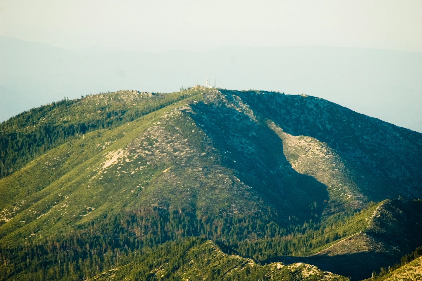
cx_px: 211
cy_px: 140
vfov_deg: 4.6
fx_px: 3514
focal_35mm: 300
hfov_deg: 6.9
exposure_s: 1/500
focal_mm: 200
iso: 200
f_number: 5.6
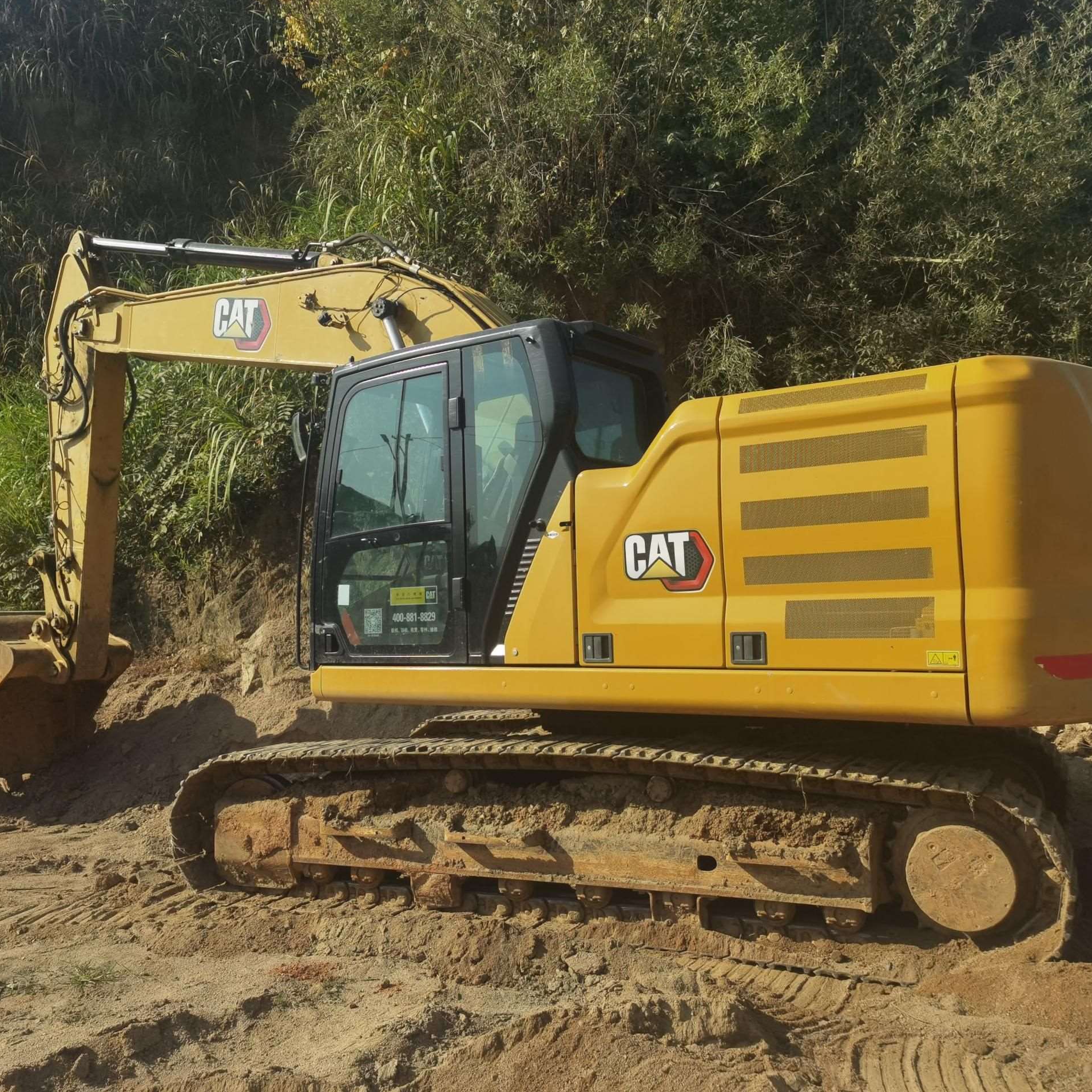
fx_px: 1142
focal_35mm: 32
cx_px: 529
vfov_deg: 51.1
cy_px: 545
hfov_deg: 51.1
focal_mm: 6.71
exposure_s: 1/5000
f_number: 1.9
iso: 50
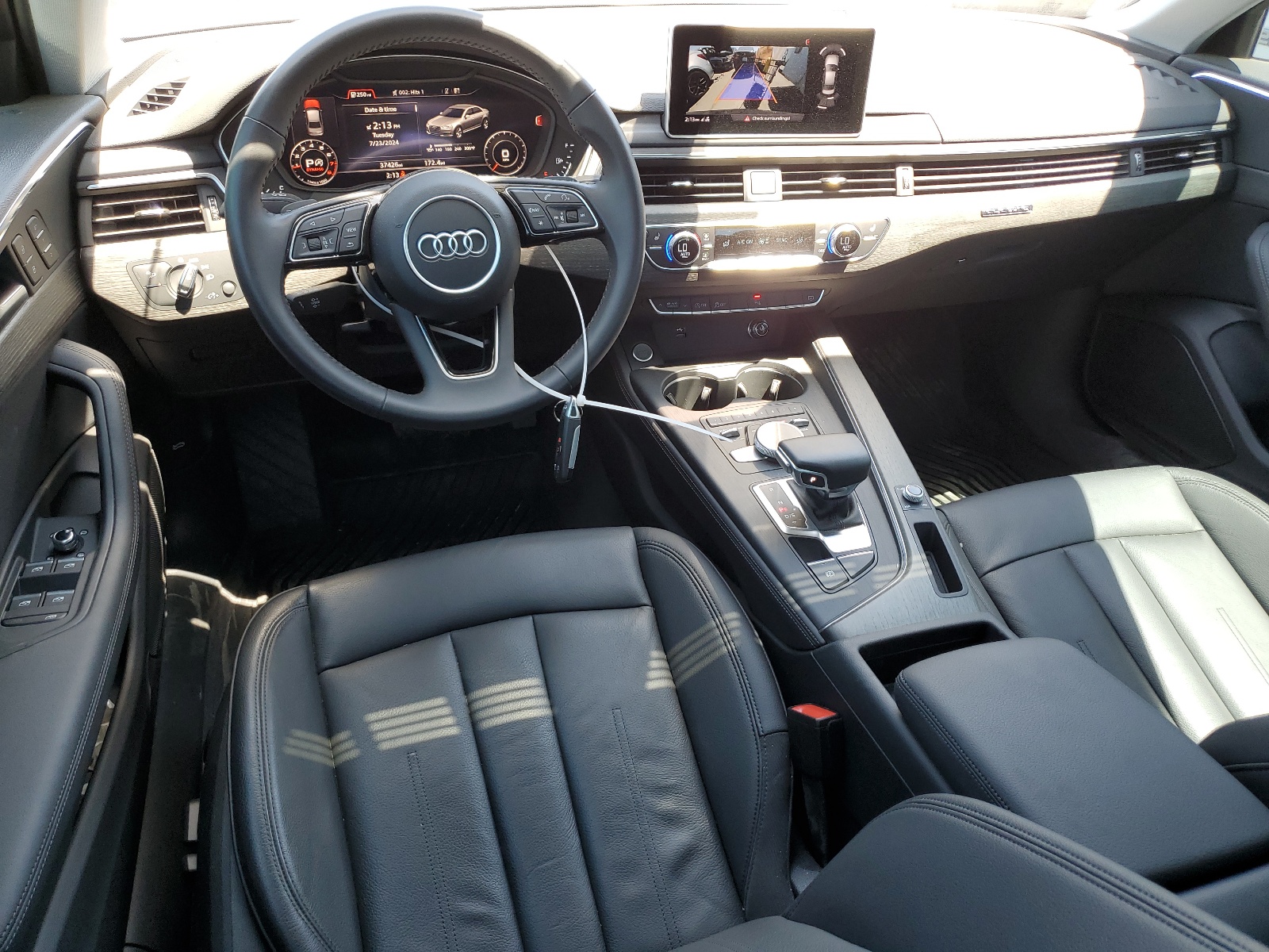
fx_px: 953
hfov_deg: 67.3
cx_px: 634
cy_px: 476
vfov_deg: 53.1
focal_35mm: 26
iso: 50
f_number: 1.5
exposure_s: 1/111
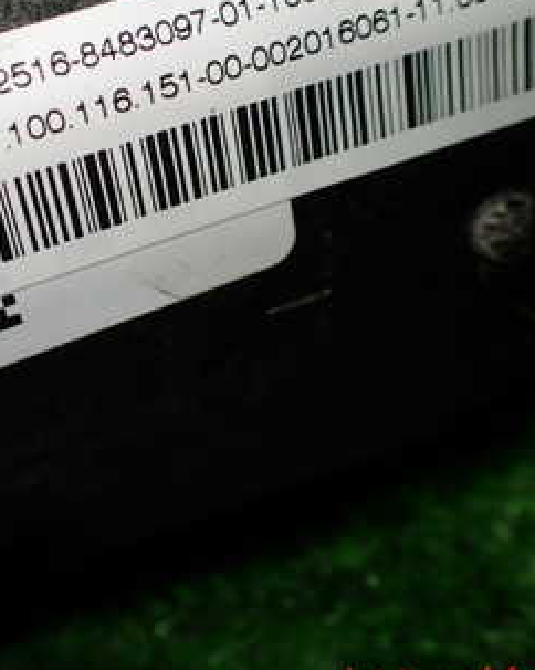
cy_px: 221
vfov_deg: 32.2
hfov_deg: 26.1
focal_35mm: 58
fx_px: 1149
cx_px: 181
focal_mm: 5.4
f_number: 2.3
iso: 125
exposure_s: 1/125
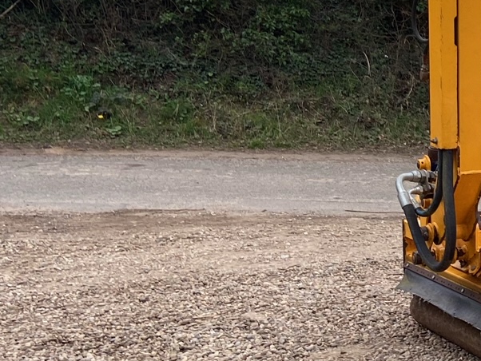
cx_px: 716
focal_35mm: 87
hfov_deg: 19.6
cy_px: 151
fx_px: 1209
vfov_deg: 17.0
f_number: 1.8
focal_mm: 4.25
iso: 32
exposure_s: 1/135
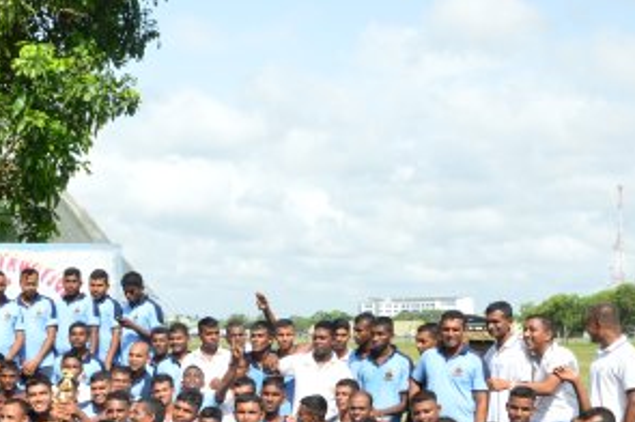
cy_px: 426
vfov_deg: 20.5
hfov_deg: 30.6
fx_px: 1128
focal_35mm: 64
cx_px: 116
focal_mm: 21
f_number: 11
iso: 200
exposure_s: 1/125
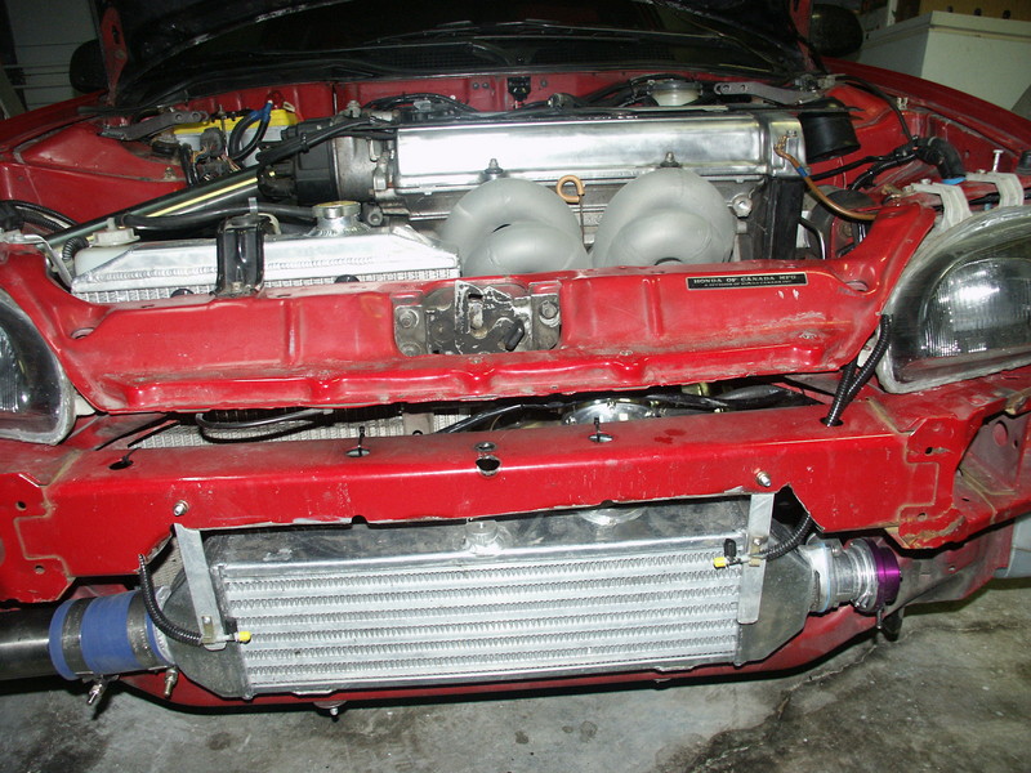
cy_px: 386
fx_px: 864
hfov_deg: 61.7
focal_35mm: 29
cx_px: 516
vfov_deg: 48.2
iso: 200
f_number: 2.8
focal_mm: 7.65
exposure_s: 1/45
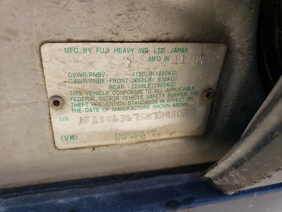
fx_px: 212
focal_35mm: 26
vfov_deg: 53.1
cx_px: 141
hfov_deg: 67.3
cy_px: 106
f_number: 1.5
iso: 50
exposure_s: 1/455
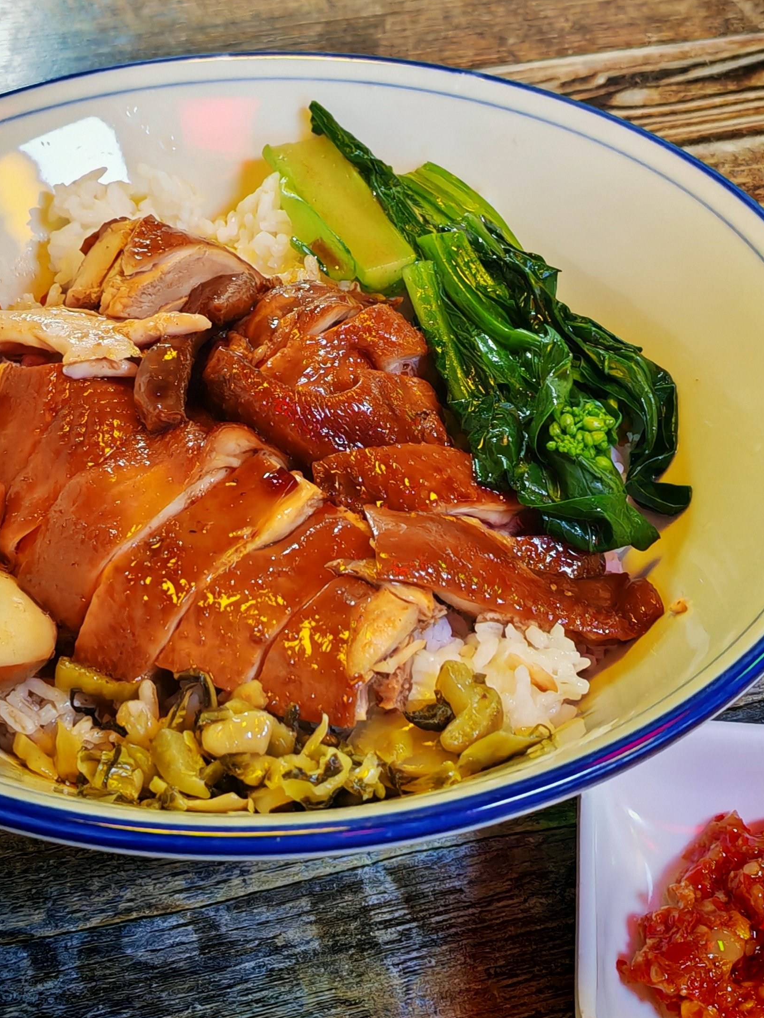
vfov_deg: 28.9
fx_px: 1972
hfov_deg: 21.9
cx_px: 368
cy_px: 408
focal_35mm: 67
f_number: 1.9
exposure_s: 1/33
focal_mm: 5.52
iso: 160
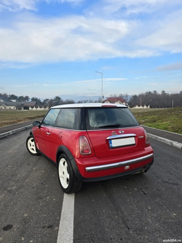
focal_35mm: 23
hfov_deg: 58.9
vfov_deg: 73.9
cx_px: 91
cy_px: 122
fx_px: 161
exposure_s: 1/182
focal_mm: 6.3
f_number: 1.7
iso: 12
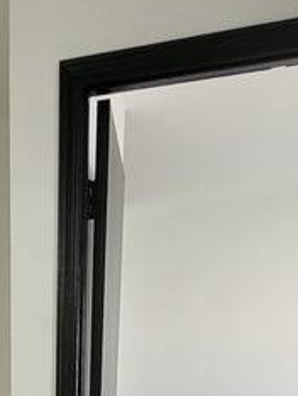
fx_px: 687
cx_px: -44
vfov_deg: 23.2
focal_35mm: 60
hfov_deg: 22.8
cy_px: 646
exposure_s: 1/60
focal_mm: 1.74
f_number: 2.2
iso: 320
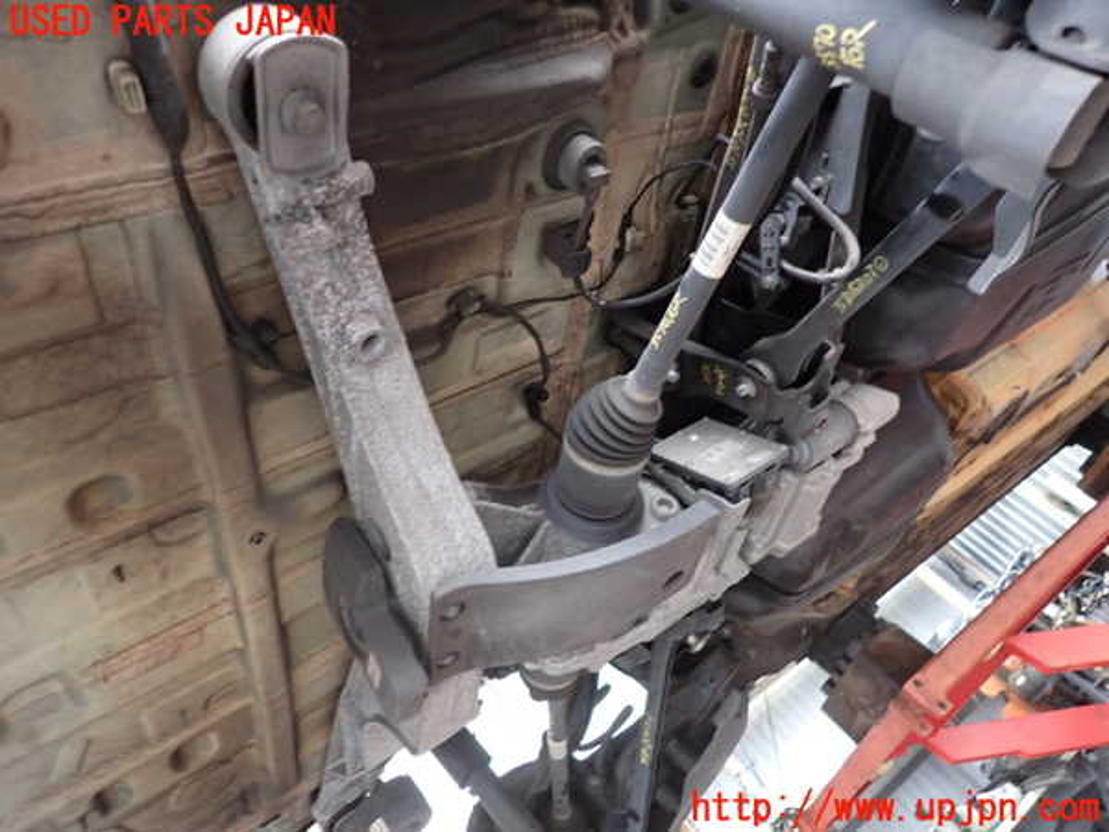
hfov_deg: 69.4
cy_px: 416
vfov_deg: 54.9
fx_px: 801
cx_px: 554
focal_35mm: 25
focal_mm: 4.5
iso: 400
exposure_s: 1/30
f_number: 2
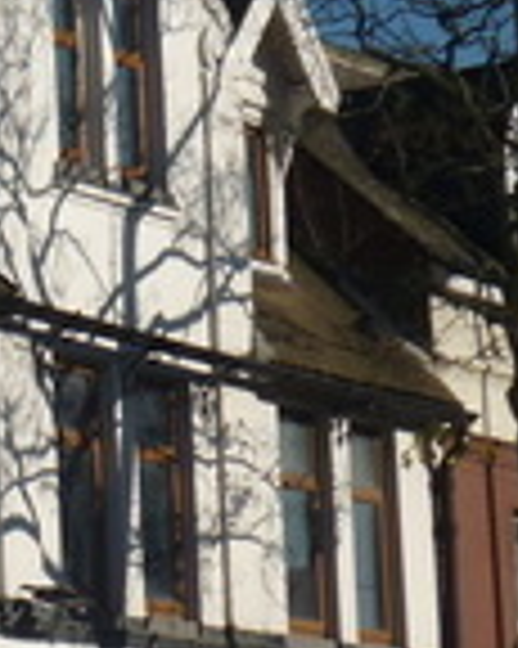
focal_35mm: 225
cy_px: 580
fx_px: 4316
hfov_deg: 6.7
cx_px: -419
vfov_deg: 8.6
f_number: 10
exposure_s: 1/250
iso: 100
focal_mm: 9.2
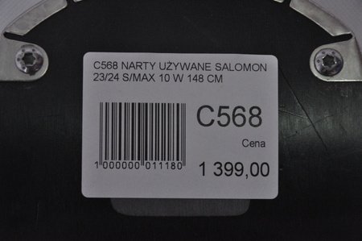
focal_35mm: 158
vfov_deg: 8.7
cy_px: 120
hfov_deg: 13.1
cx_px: 181
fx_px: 1582
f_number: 9.5
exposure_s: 1/125
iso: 3200
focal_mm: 105
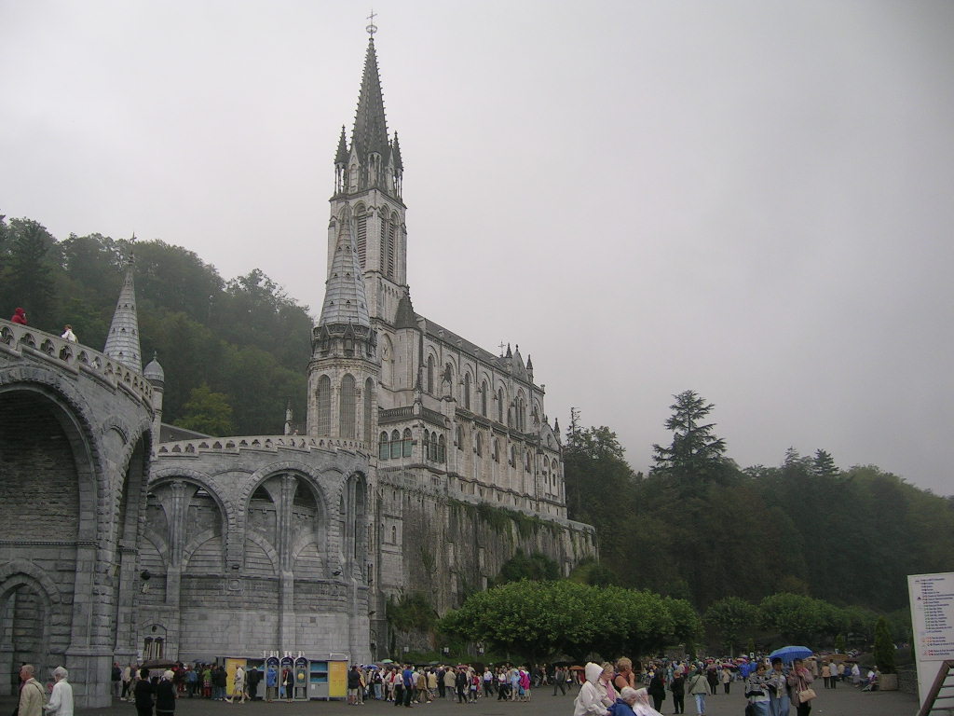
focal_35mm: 35
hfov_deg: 52.6
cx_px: 477
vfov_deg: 40.7
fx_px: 965
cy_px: 358
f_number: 2.8
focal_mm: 5.4
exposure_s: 1/140
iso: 50
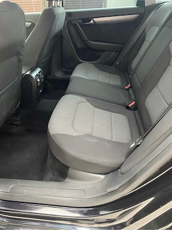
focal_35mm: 26
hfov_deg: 53.1
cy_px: 115
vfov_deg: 67.3
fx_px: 172
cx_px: 86
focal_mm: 4.25
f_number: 1.8
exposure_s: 1/30
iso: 640
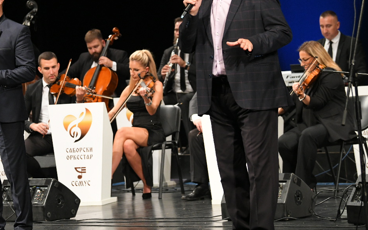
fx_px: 1805
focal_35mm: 180
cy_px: 57
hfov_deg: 11.6
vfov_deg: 7.3
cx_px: 51
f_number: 4
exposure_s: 1/320
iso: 3200
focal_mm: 102
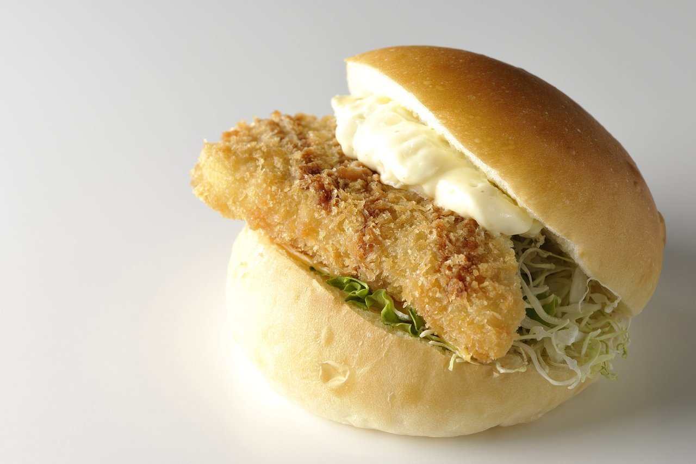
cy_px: 232
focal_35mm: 105
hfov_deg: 19.5
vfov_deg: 13.0
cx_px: 348
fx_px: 2030
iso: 100
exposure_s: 1/125
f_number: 14
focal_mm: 105
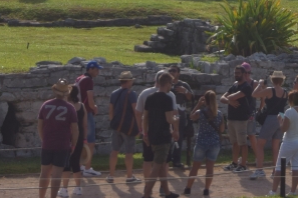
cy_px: -140
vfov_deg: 7.4
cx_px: 240
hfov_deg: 11.3
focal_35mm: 181
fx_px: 1496
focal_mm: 35
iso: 200
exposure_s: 1/2500
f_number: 4.5
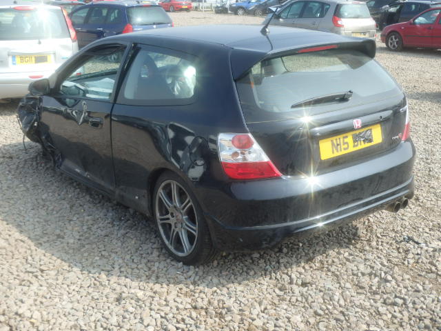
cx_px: 220
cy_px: 166
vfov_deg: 31.5
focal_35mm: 46
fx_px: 586
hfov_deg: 41.2
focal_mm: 8.3
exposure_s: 1/320
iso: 125
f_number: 4.9
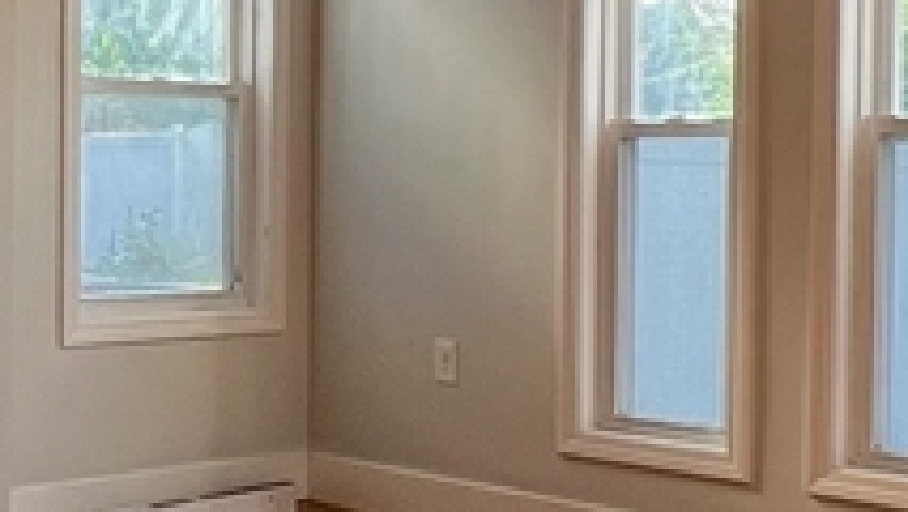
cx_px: 200
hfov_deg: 30.3
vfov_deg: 17.7
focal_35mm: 68
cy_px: 218
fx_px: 1638
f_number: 1.8
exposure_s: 1/122
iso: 32
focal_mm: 1.57
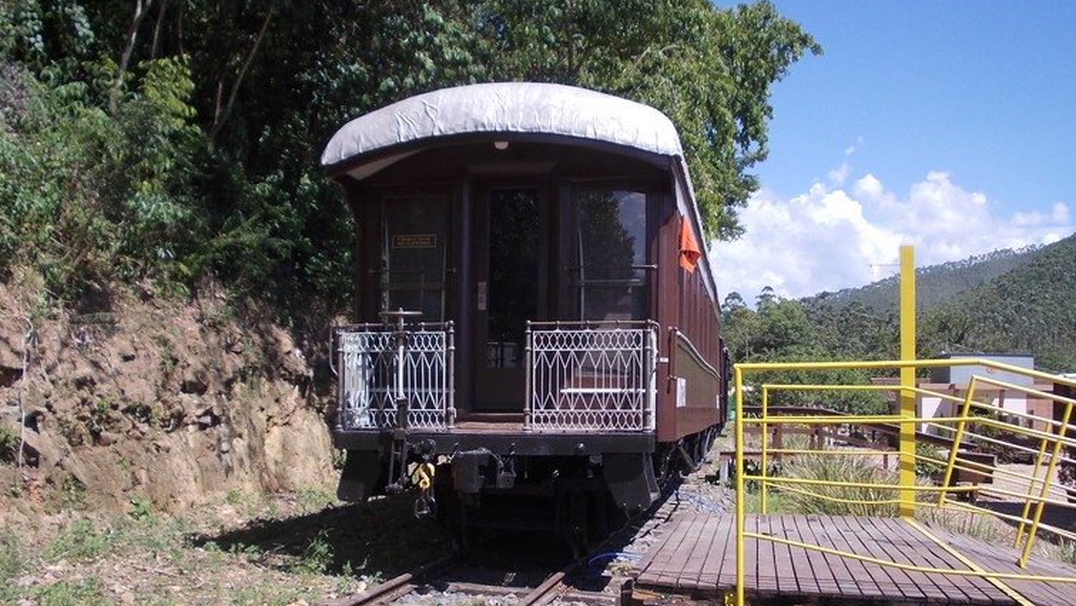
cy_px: 359
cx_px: 534
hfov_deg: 48.3
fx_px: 1199
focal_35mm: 42
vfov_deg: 28.3
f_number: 6.2
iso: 80
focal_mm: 5.3
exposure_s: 1/200
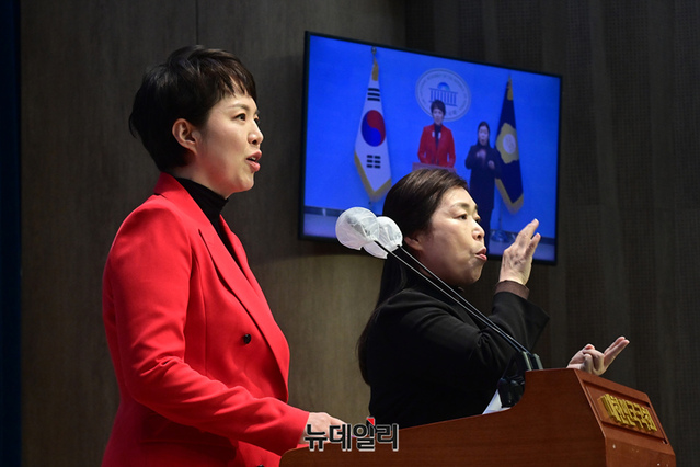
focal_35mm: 116
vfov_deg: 11.8
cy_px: 234
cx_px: 350
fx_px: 2255
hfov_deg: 17.6
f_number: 10
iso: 6400
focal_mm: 116
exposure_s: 1/250
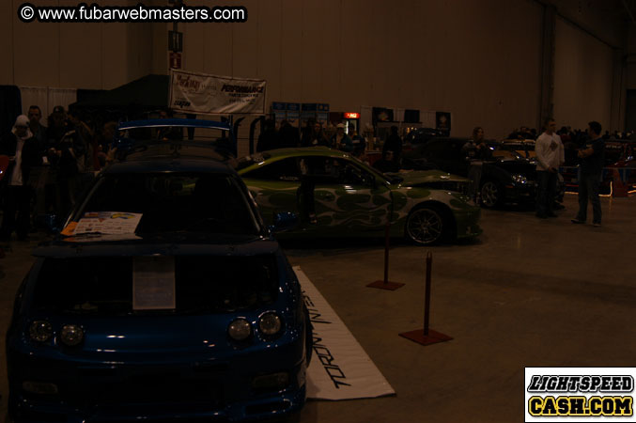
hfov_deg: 53.2
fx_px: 635
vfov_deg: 36.8
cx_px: 318
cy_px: 212
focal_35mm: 36
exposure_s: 1/60
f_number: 5
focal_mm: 24
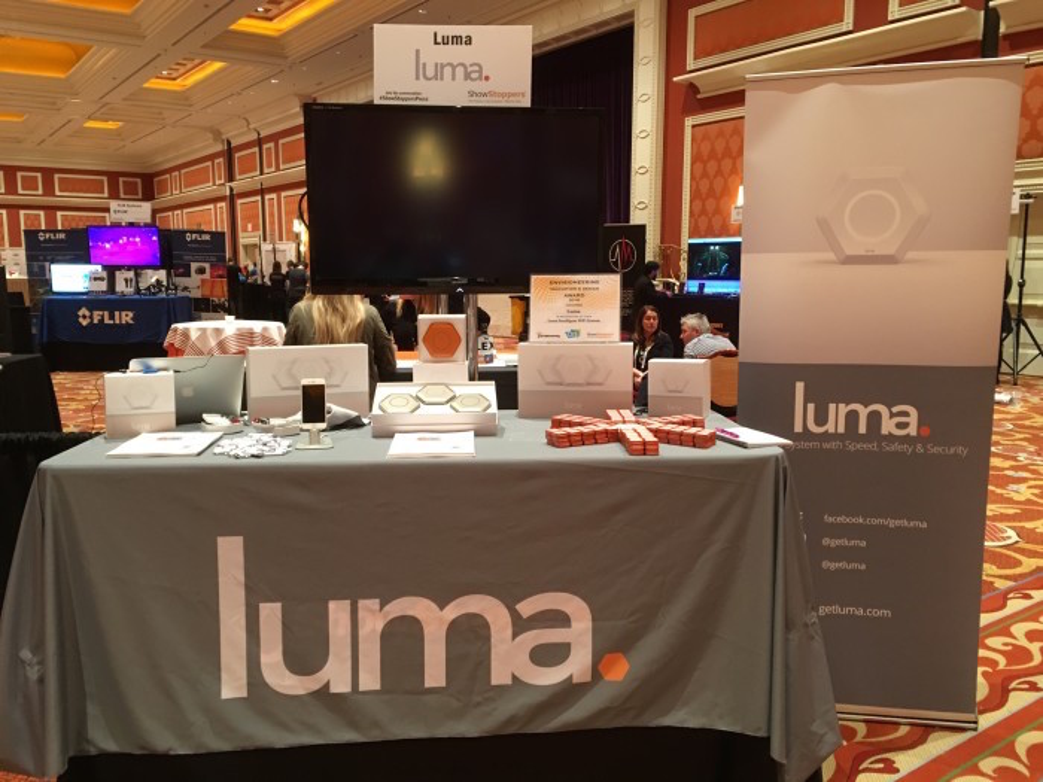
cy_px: 391
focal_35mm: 29
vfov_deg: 48.2
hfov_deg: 61.7
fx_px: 874
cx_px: 522
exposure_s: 1/10
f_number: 2.2
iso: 80
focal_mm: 4.15
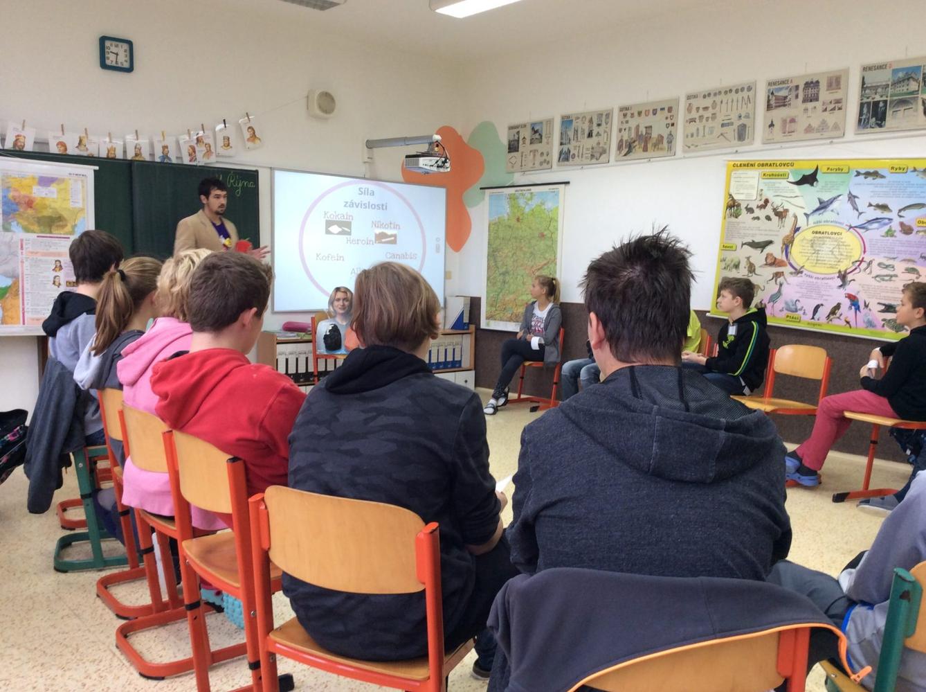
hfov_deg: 56.9
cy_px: 346
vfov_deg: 44.0
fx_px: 855
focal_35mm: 32
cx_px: 463
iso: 50
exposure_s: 1/25
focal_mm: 3.3
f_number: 2.4
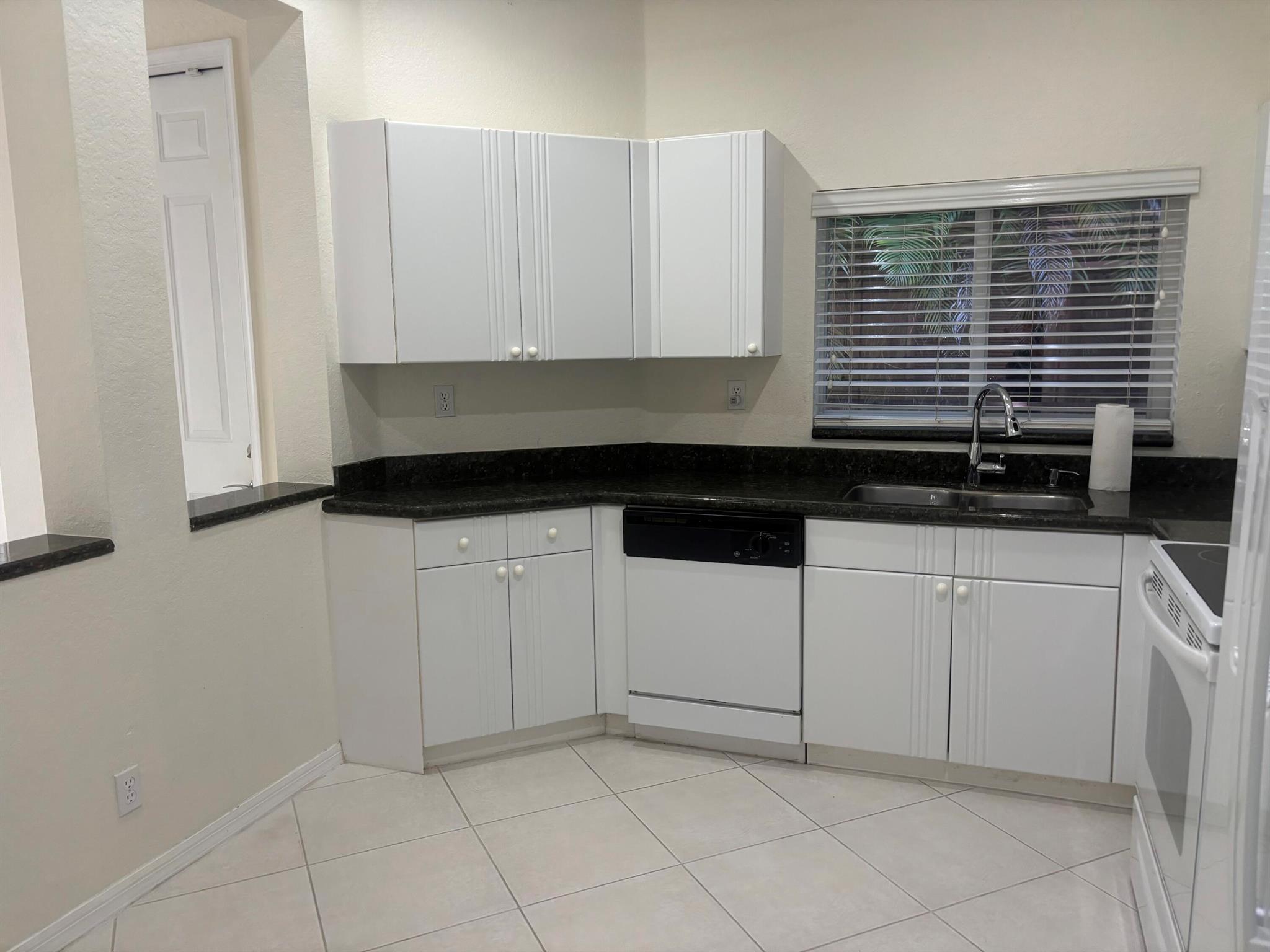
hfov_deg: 67.3
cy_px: 476
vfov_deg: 53.1
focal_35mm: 26
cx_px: 635
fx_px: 954
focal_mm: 5.96
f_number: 1.6
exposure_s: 1/60
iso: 125
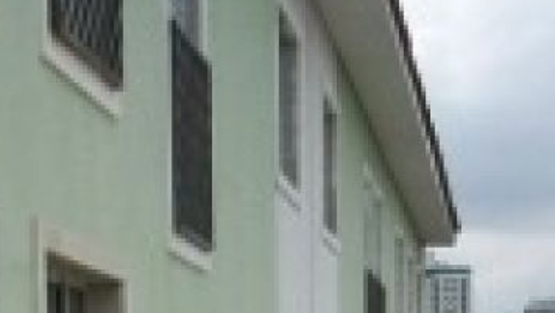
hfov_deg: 16.0
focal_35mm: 133
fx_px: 1959
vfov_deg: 8.7
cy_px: 581
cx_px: 430
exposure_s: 1/500
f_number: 5.5
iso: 80
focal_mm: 5.7
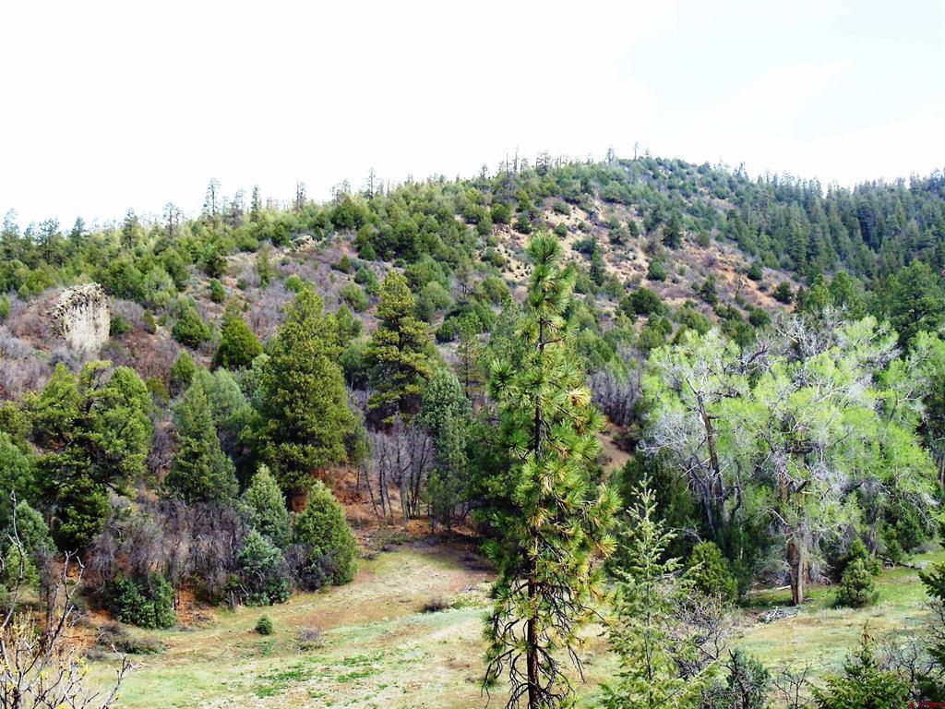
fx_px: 2020
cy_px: 354
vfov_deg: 19.9
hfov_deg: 26.3
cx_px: 472
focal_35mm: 74
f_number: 4.4
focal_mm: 10.12
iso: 100
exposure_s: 1/250
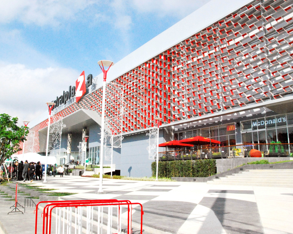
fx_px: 269
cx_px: 130
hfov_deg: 57.0
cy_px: 114
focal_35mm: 31
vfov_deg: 47.1
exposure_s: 1/1600
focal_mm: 18
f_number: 20
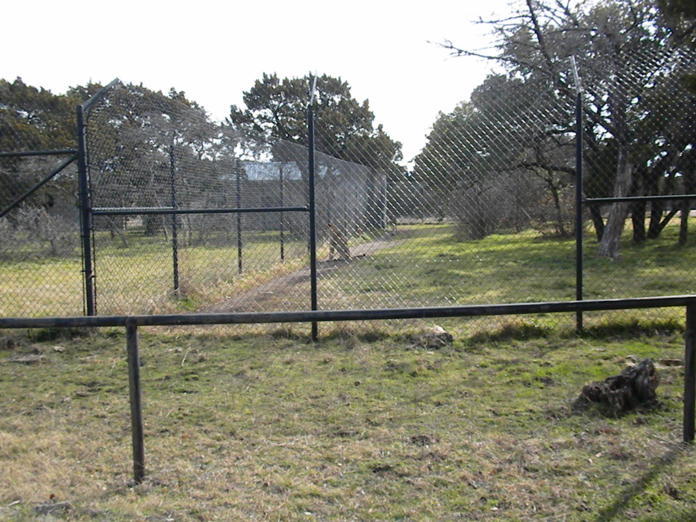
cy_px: 261
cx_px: 348
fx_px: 744
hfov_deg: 50.1
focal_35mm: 37
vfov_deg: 38.7
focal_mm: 6.6
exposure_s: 1/270
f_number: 10
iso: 640
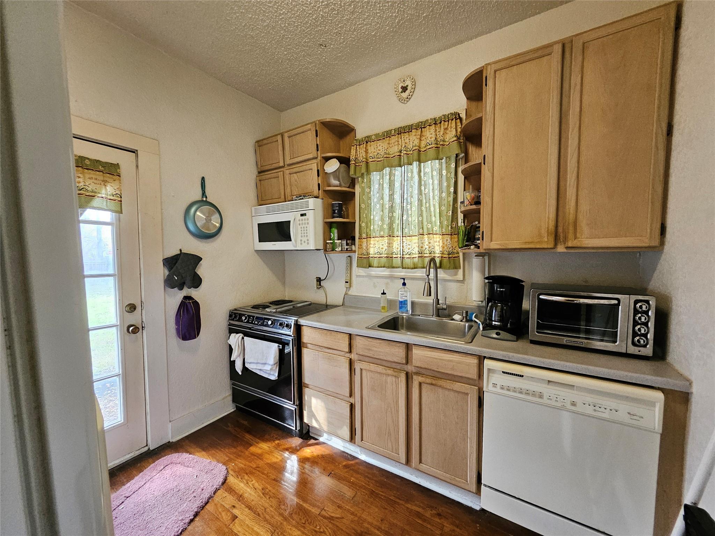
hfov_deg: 106.2
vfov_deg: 89.9
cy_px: 268
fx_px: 269
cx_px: 358
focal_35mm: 13
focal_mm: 1.74
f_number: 2.2
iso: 250
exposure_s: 1/60
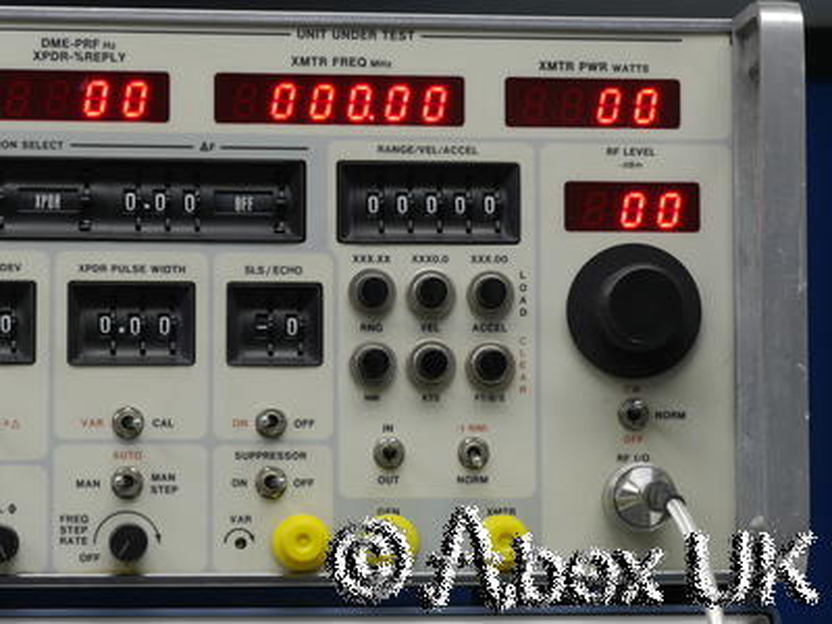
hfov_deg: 14.3
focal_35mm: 138
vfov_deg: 10.7
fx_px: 3317
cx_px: 416
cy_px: 312
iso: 400
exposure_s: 1/10
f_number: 11
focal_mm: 69
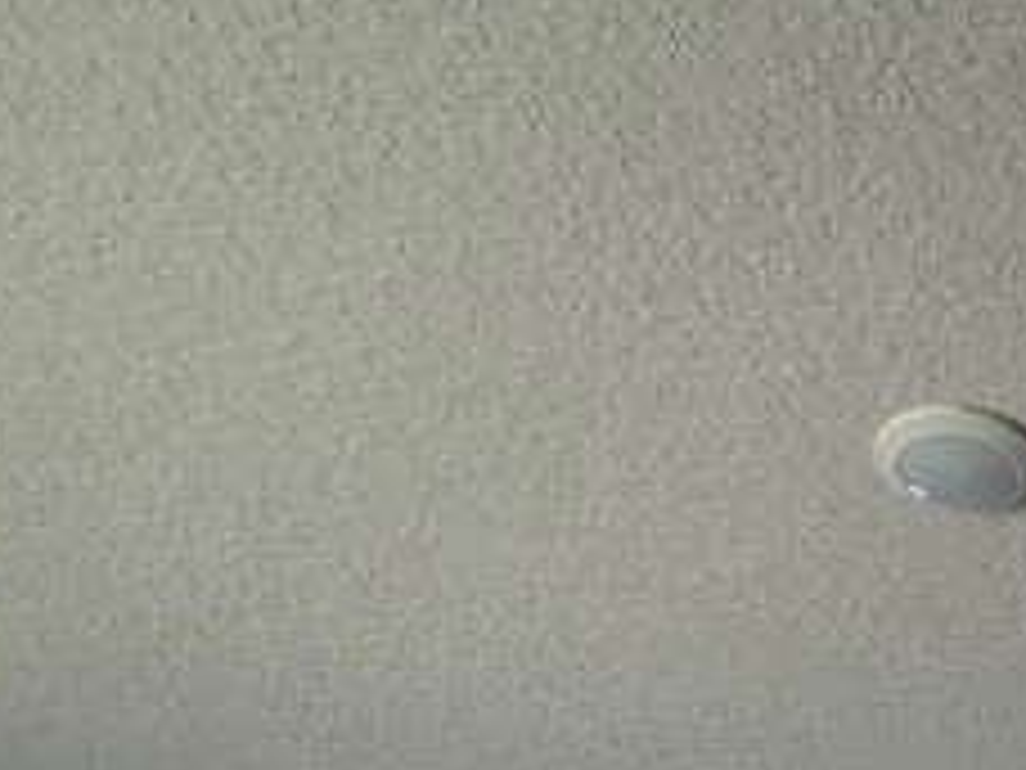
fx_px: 1867
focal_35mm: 63
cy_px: 1680
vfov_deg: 16.0
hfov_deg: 27.7
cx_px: 1161
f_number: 2.2
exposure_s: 1/120
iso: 100
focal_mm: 2.22
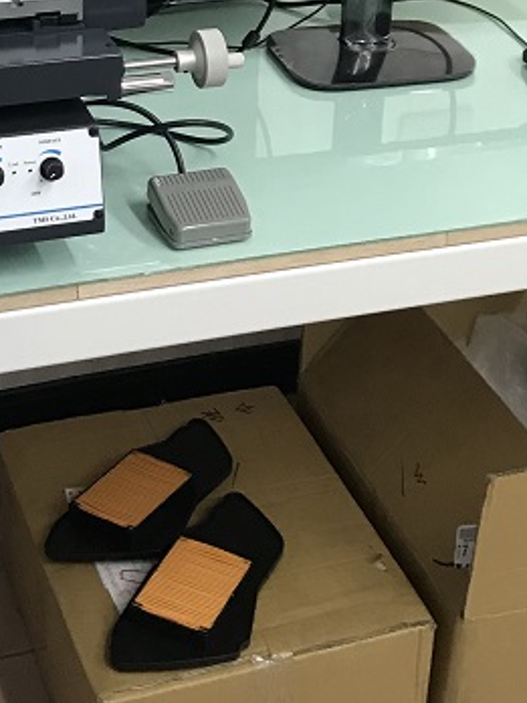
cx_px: 147
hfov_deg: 19.5
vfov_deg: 24.9
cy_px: 17
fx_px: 1522
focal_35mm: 75
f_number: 1.8
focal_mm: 3.99
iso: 40
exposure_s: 1/15
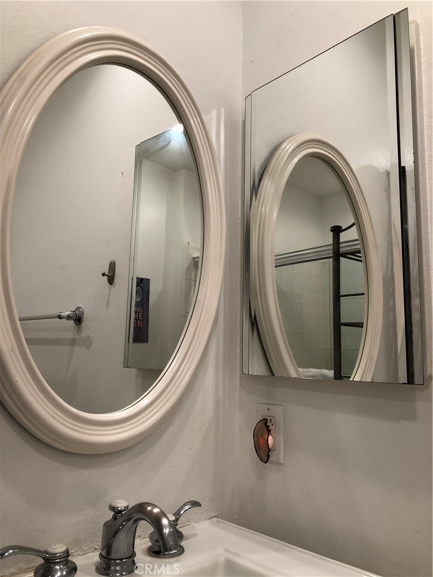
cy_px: 288
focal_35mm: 28
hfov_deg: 49.7
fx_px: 467
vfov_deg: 63.4
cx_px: 216
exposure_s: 1/30
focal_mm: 3.99
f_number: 1.8
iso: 25
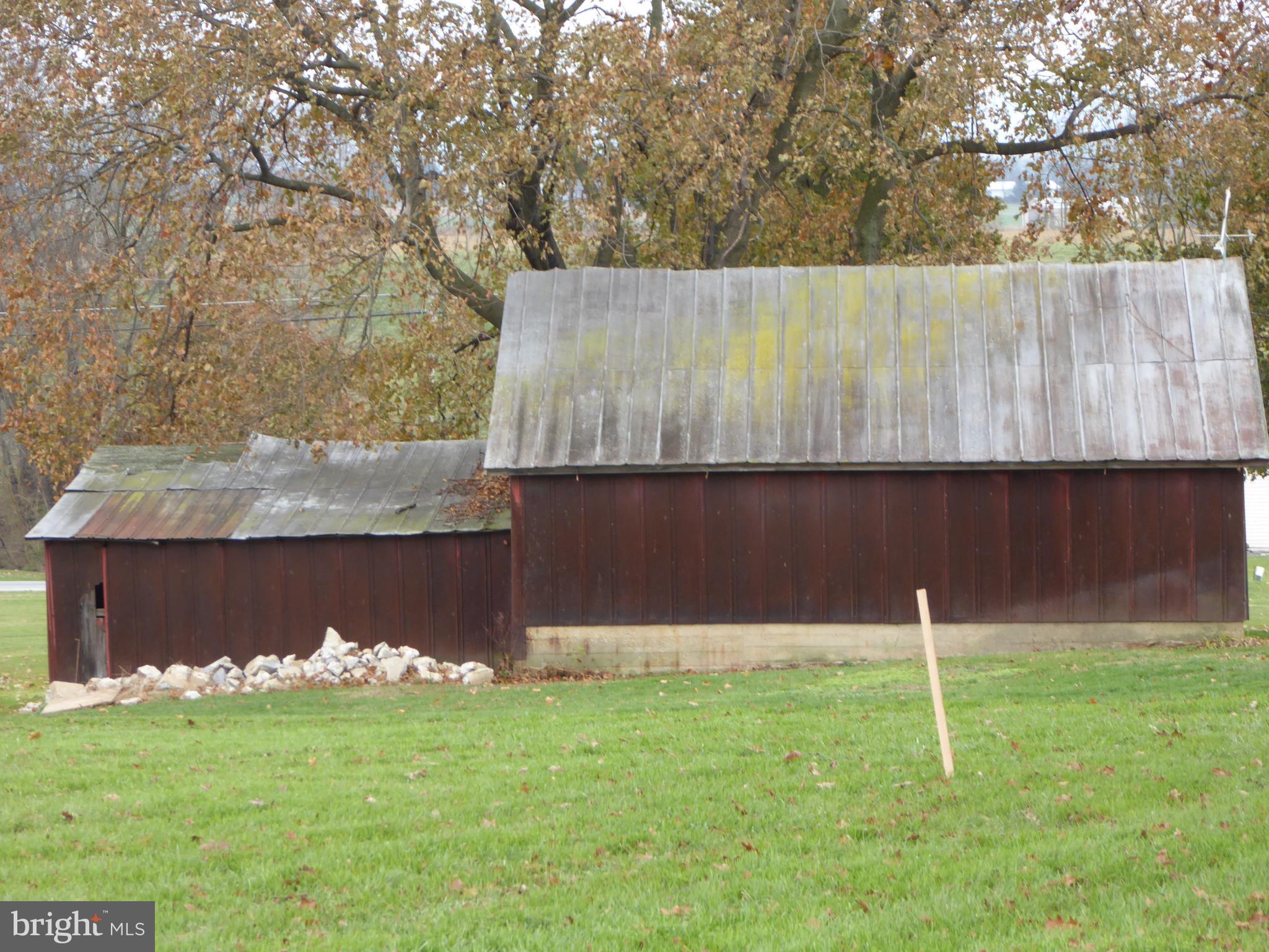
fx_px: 4546
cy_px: 476
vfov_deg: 12.0
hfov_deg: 15.9
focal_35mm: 124
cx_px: 634
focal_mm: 22.3
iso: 125
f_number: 5.2
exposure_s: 1/60
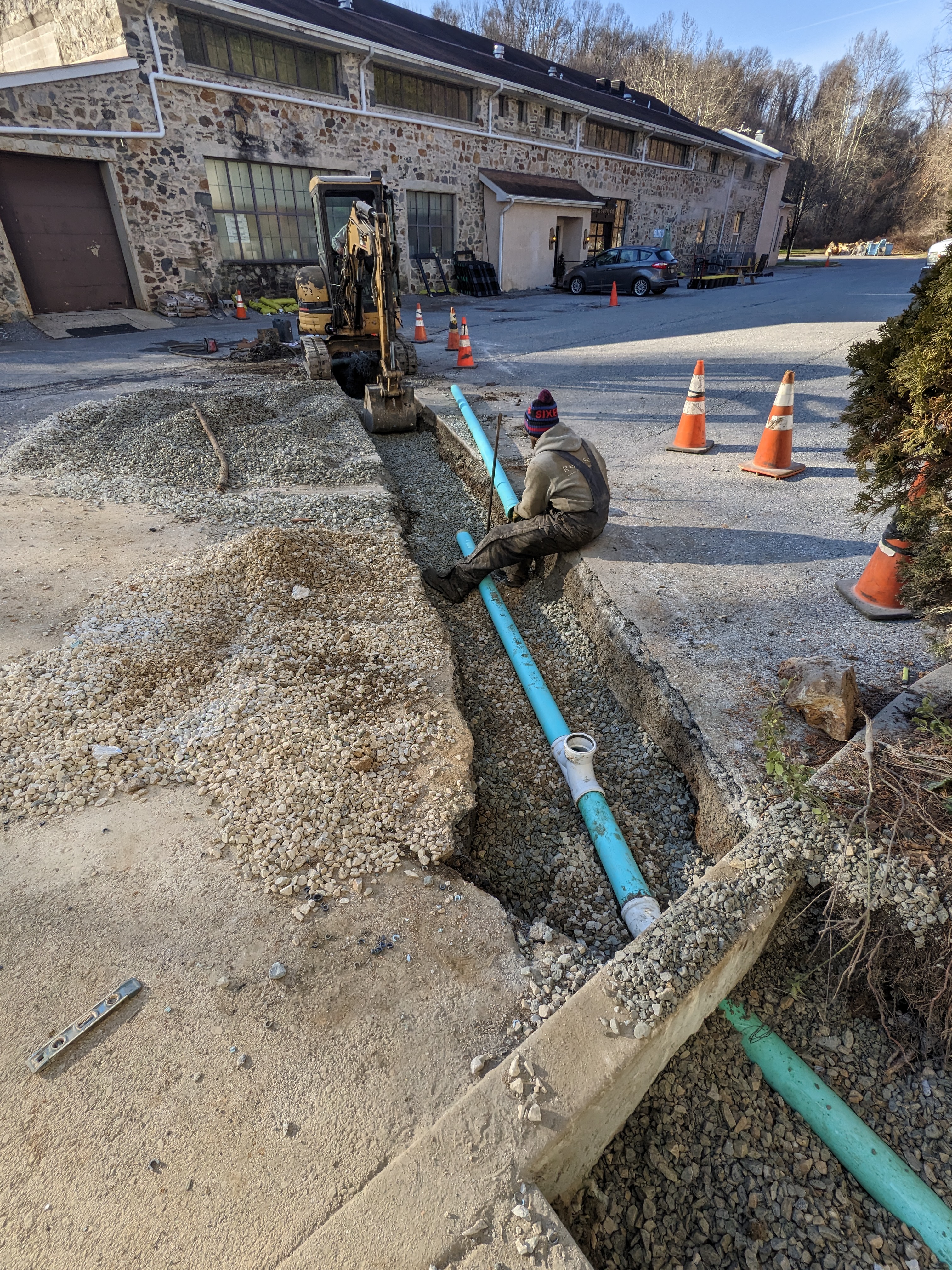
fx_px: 587
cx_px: 476
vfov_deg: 94.5
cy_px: 635
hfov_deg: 78.1
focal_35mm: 16
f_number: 2.2
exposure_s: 1/415
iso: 29
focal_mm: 2.22
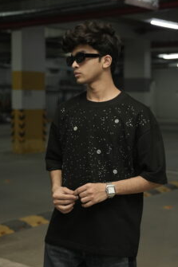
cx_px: 98
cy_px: 114
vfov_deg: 29.0
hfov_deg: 19.5
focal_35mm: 70
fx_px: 517
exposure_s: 1/125
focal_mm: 44.4
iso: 1250
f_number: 2.8
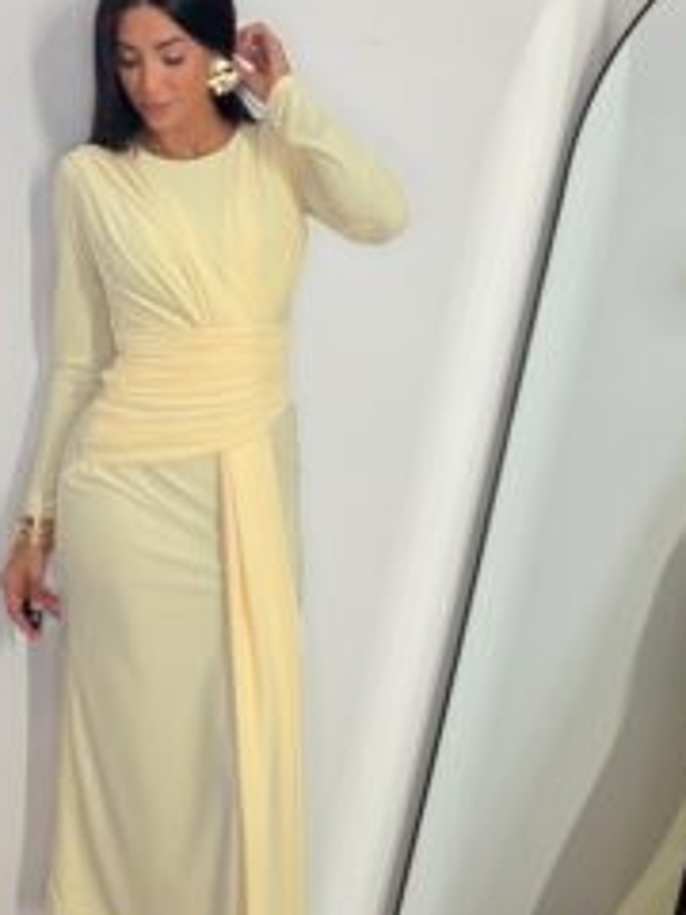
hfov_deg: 28.9
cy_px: 442
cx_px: 213
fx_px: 1321
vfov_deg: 38.2
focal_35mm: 50
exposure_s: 1/84
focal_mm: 2.71
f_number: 1.9
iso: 64
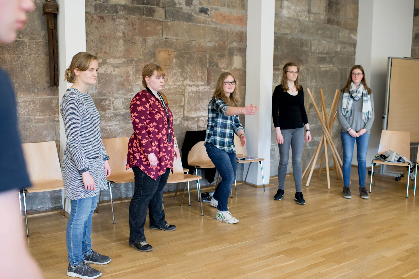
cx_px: 210
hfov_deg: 54.4
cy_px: 140
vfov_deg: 37.9
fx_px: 407
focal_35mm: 35
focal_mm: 35
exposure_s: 1/80
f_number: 2.8
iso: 500
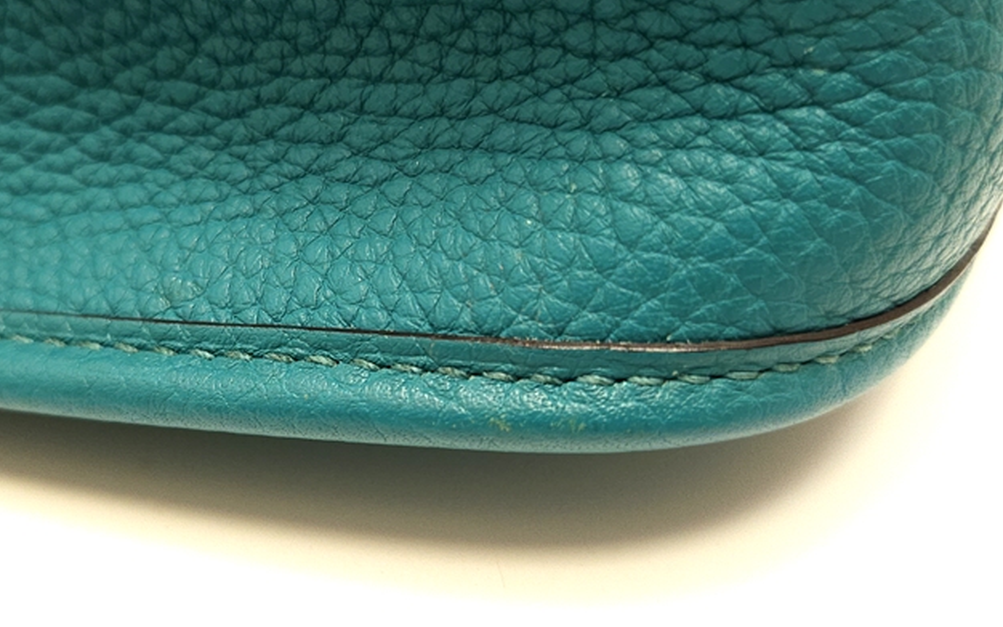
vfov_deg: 47.3
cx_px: 510
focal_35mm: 26
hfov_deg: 70.4
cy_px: 382
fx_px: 711
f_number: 1.8
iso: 125
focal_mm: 5
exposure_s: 1/50
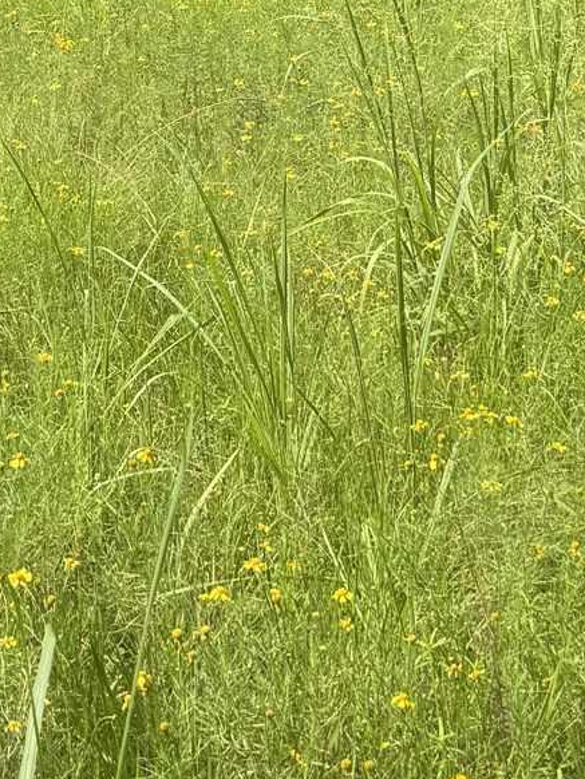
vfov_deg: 19.0
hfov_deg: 15.3
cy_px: -246
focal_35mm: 95
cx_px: 8
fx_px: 2139
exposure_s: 1/1524
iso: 80
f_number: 1.78
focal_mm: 6.76
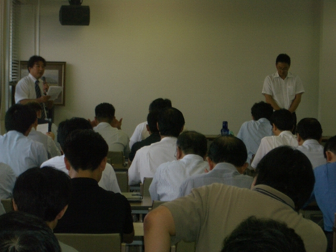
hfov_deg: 18.7
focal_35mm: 105
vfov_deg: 14.1
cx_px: 168
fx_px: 1019
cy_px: 126
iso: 100
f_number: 4.8
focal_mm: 17.4
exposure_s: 1/60
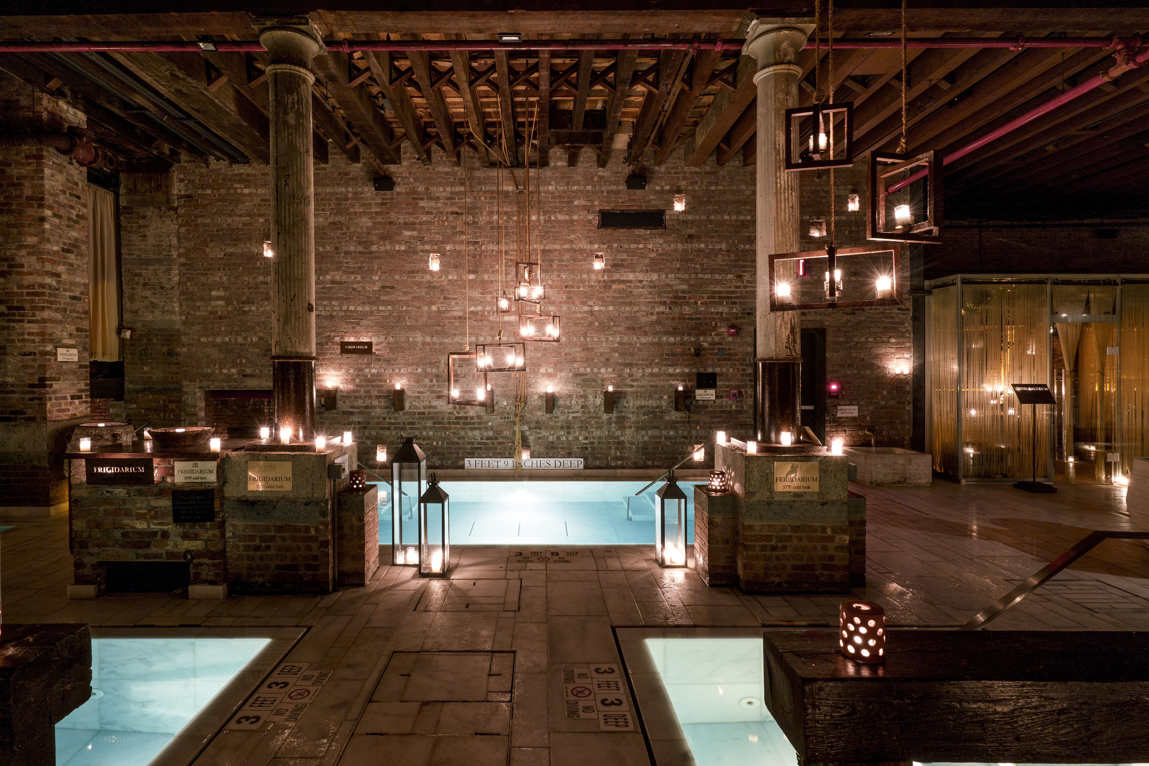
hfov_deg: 89.9
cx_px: 536
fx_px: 575
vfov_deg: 67.3
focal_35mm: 18
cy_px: 419
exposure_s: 20
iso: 400
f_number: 9
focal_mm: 16
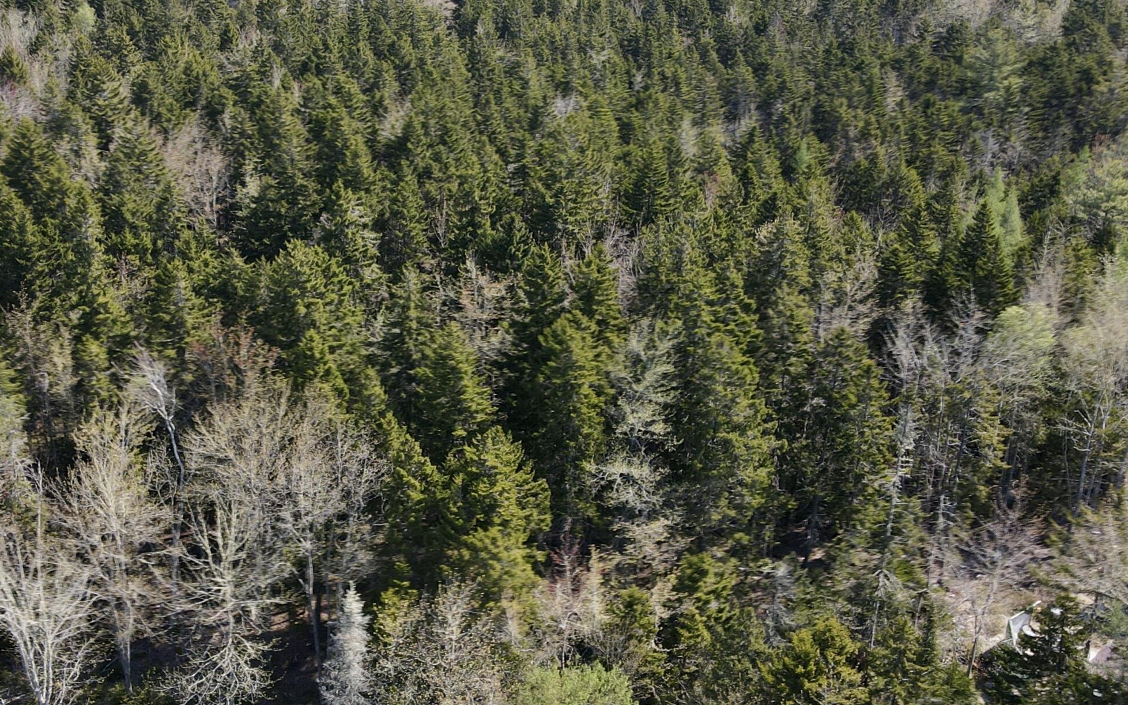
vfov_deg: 32.7
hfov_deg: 49.8
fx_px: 1199
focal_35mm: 39
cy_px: 403
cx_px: 410
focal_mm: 4.5
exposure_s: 1/320
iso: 100
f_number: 2.8
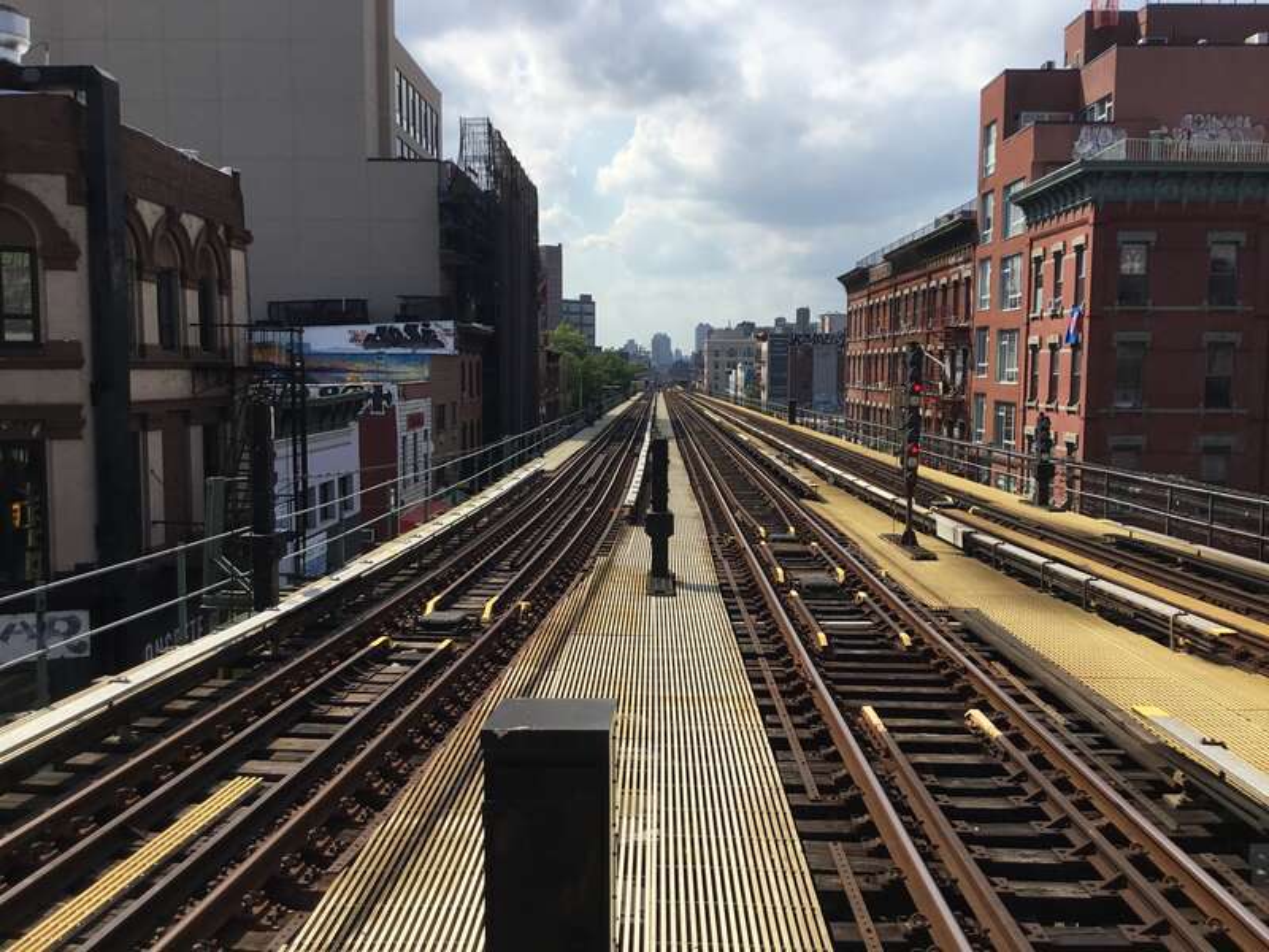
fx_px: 1136
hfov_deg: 58.4
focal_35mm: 31
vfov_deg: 45.4
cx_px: 634
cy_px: 476
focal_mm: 3.3
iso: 25
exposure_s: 1/1508
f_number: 2.4
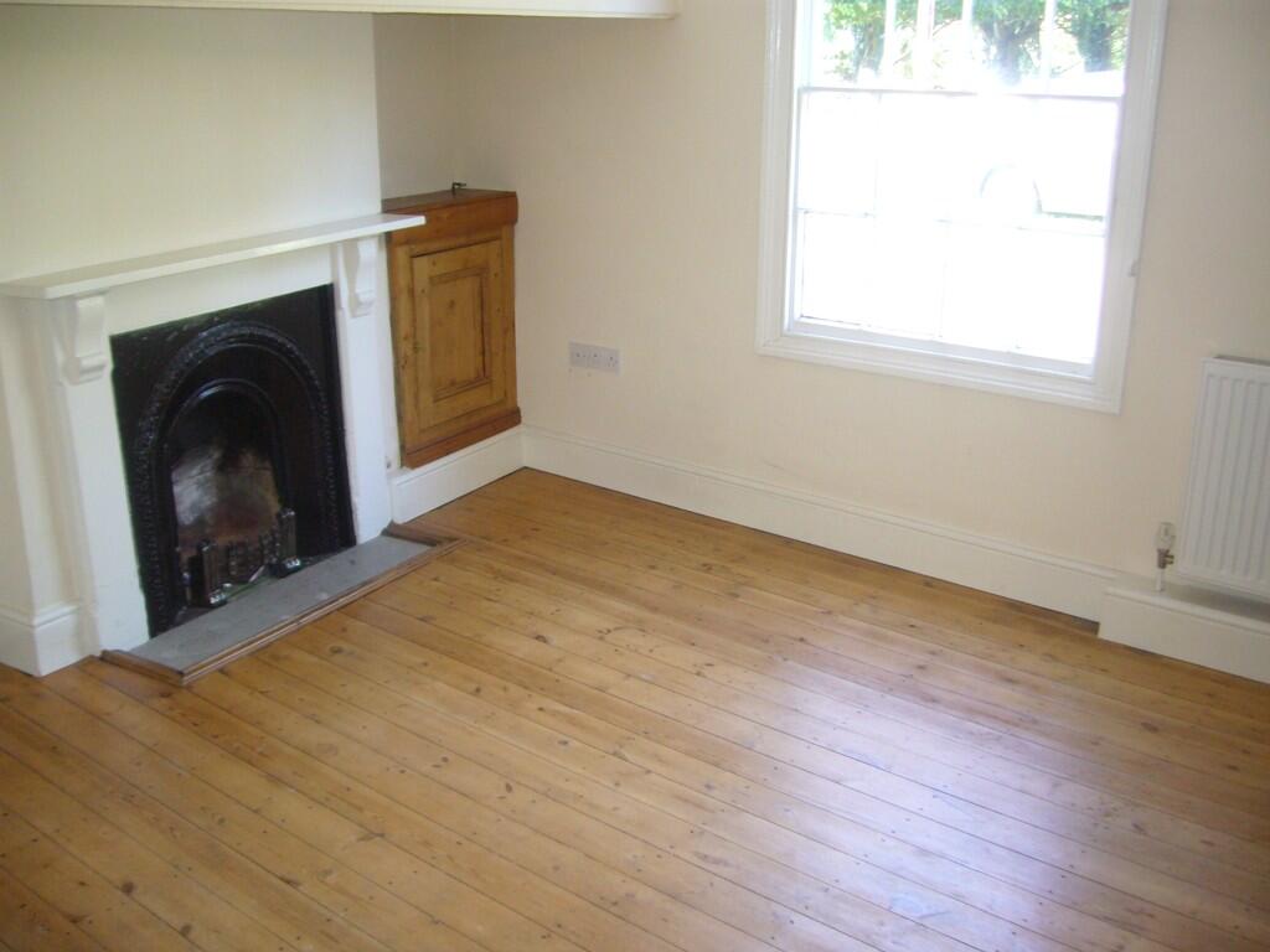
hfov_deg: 52.6
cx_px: 635
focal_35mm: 35
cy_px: 476
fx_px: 1284
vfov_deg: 40.7
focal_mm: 5.8
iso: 160
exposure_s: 1/30
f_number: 2.8
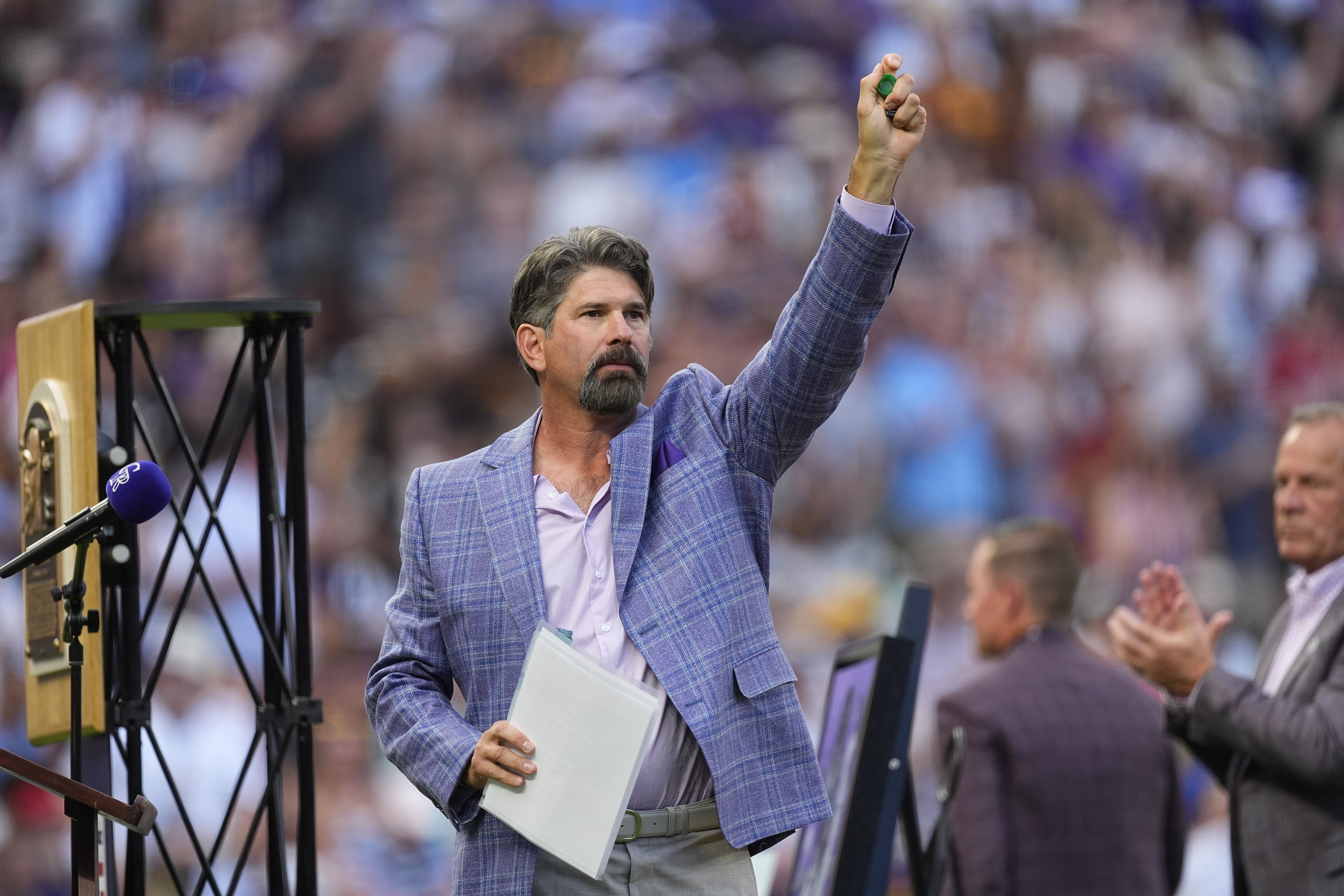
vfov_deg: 2.3
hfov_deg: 3.4
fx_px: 22398
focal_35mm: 600
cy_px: 448
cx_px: 672
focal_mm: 600
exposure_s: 1/800
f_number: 4
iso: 1000
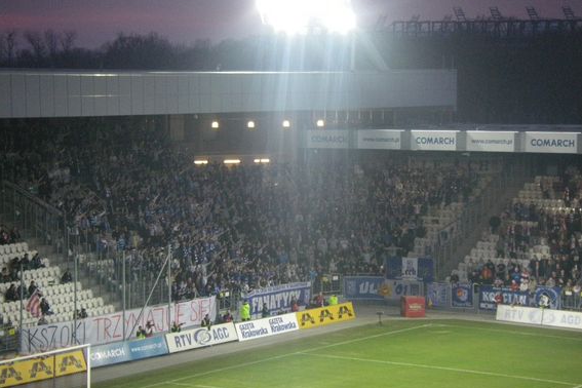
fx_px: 1891
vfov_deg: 11.7
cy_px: 203
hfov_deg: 17.5
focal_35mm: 117
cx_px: 290
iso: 500
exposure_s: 1/100
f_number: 4.1
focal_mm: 18.5
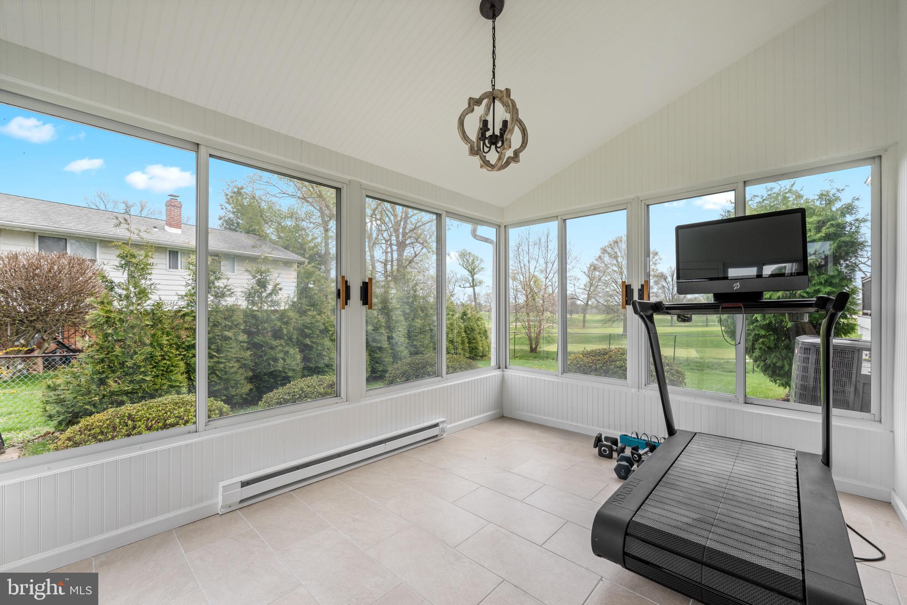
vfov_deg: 81.2
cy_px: 302
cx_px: 454
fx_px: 353
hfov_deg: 104.3
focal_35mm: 14
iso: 500
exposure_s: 1/250
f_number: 7.1
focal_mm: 14
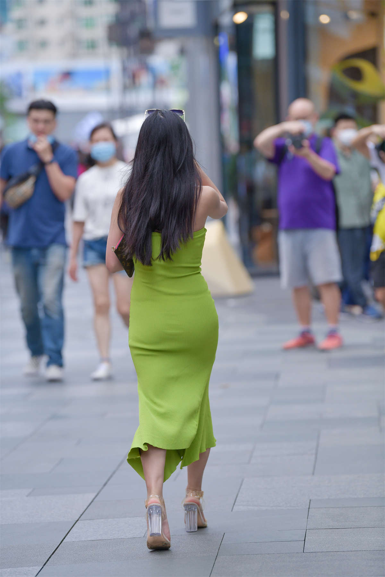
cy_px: 288
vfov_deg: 11.4
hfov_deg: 7.6
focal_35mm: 180
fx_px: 2887
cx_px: 192
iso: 400
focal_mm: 180
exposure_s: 1/640
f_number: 3.5
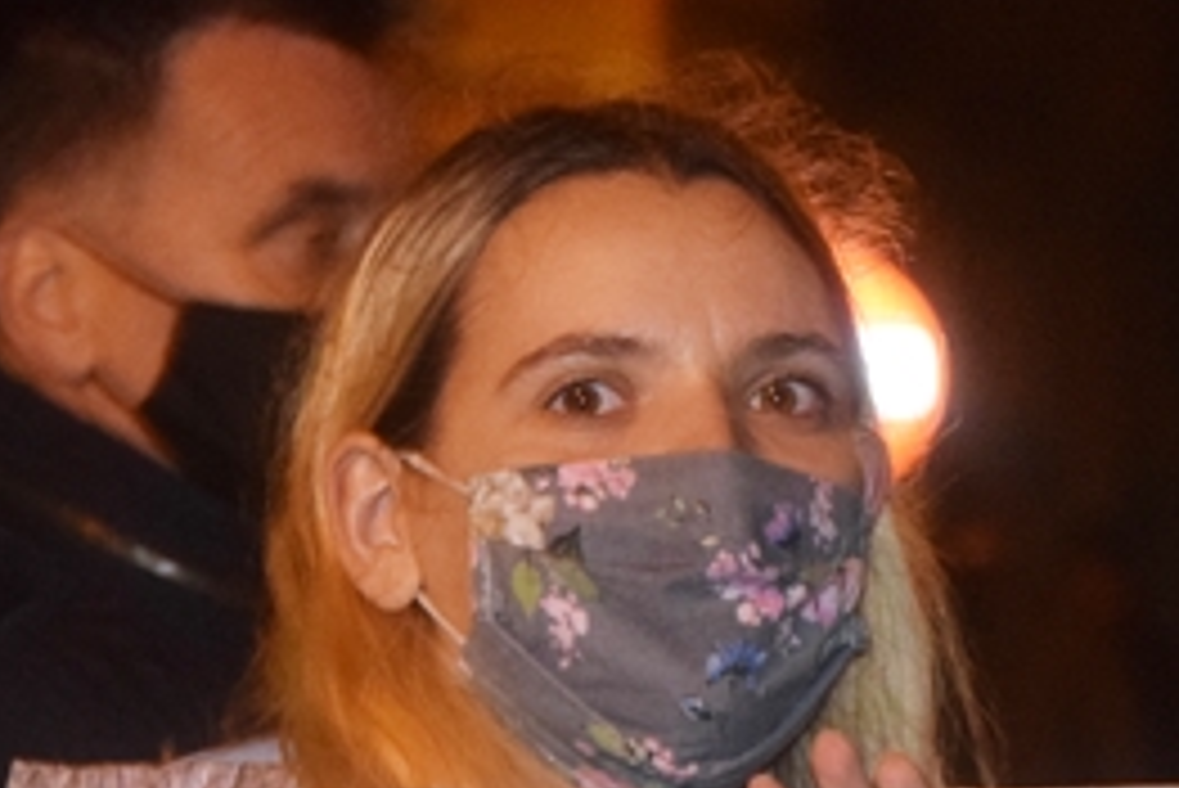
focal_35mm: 334
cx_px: 792
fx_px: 10960
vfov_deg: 4.1
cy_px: 1049
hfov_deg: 6.2
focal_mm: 75
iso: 3200
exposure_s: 1/60
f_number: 4.2
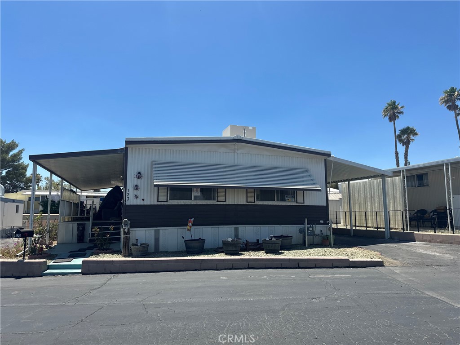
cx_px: 230
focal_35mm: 24
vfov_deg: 56.8
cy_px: 172
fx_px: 319
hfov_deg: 71.6
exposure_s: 1/4545
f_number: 1.78
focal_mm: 6.86
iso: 80
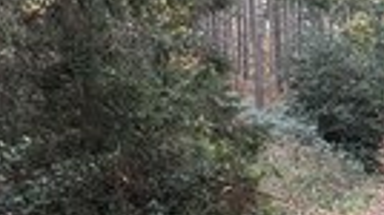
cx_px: 413
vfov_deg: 10.3
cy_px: 175
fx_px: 1190
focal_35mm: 117
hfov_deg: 17.7
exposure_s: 1/121
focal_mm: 6.86
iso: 125
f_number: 1.78
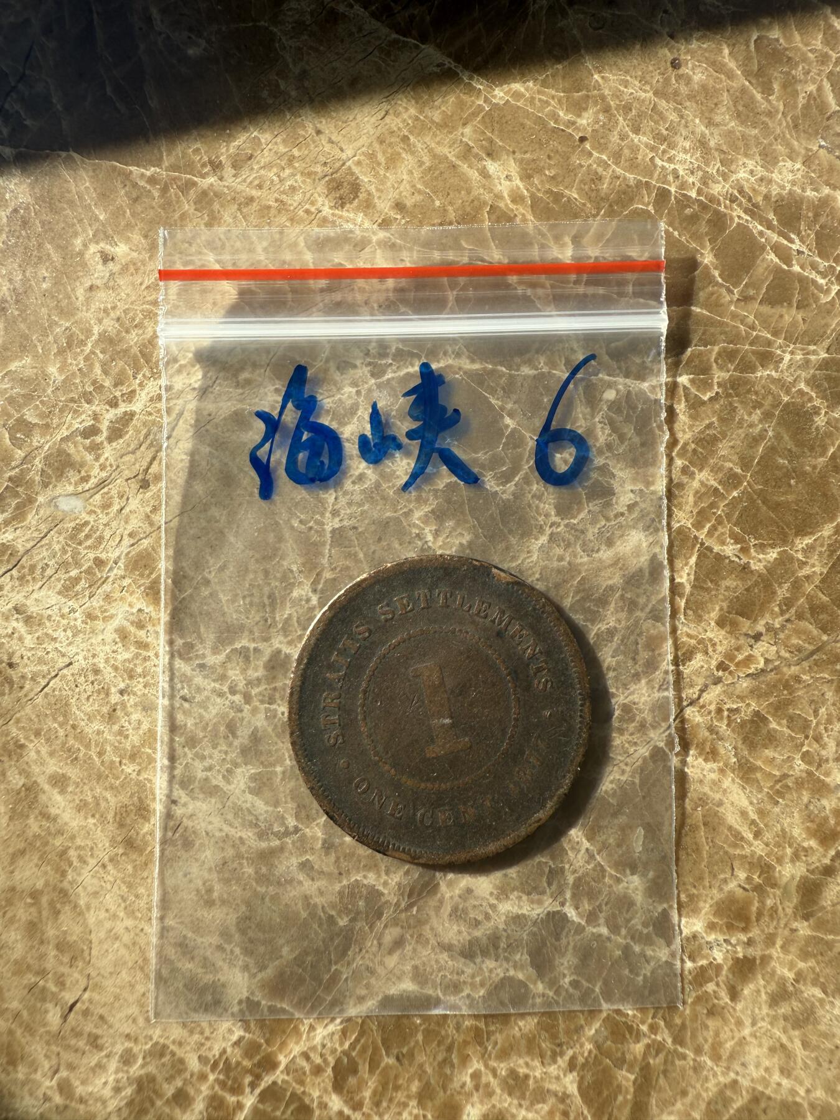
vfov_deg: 71.6
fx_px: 777
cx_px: 420
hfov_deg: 56.8
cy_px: 560
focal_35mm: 24
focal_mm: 2.22
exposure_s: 1/801
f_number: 2.2
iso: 40
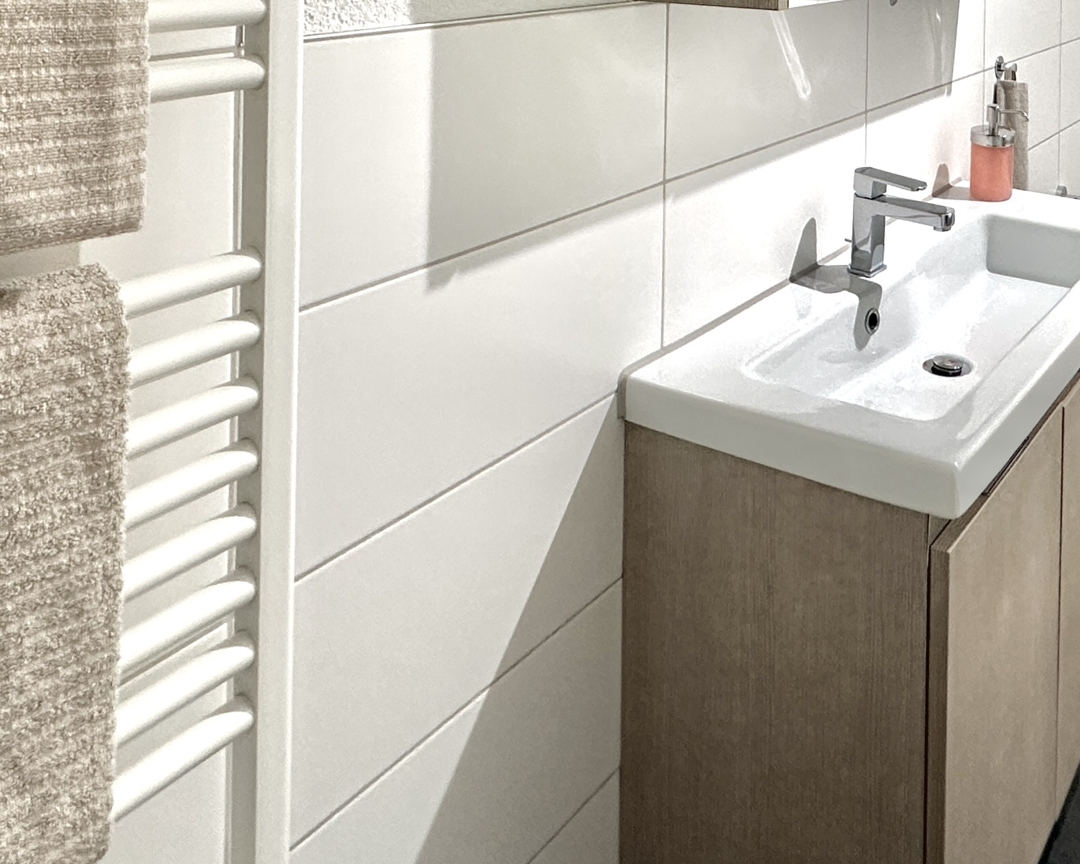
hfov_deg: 49.3
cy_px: -93
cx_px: 823
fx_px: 1119
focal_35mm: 35
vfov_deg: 35.8
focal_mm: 2.22
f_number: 2.2
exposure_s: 1/100
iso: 200
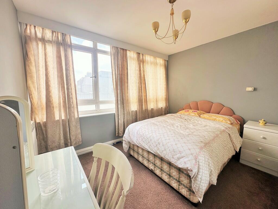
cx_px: 139
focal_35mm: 14
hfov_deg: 102.1
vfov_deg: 85.7
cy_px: 104
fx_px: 112
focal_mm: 2.22
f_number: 2.2
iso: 40
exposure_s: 1/170
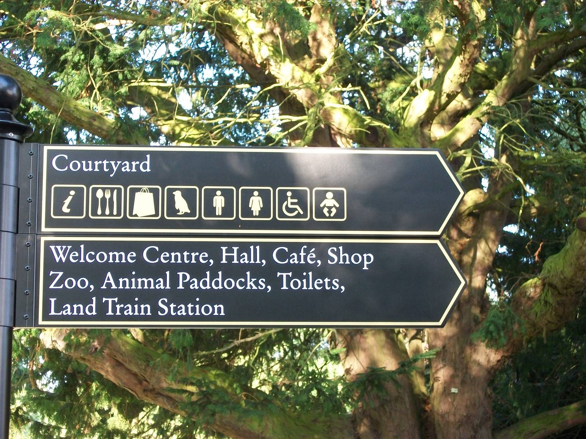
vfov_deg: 19.1
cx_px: 293
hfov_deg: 25.3
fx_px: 1304
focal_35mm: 77
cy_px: 220
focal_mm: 13.7
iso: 160
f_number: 4.6
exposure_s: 1/25
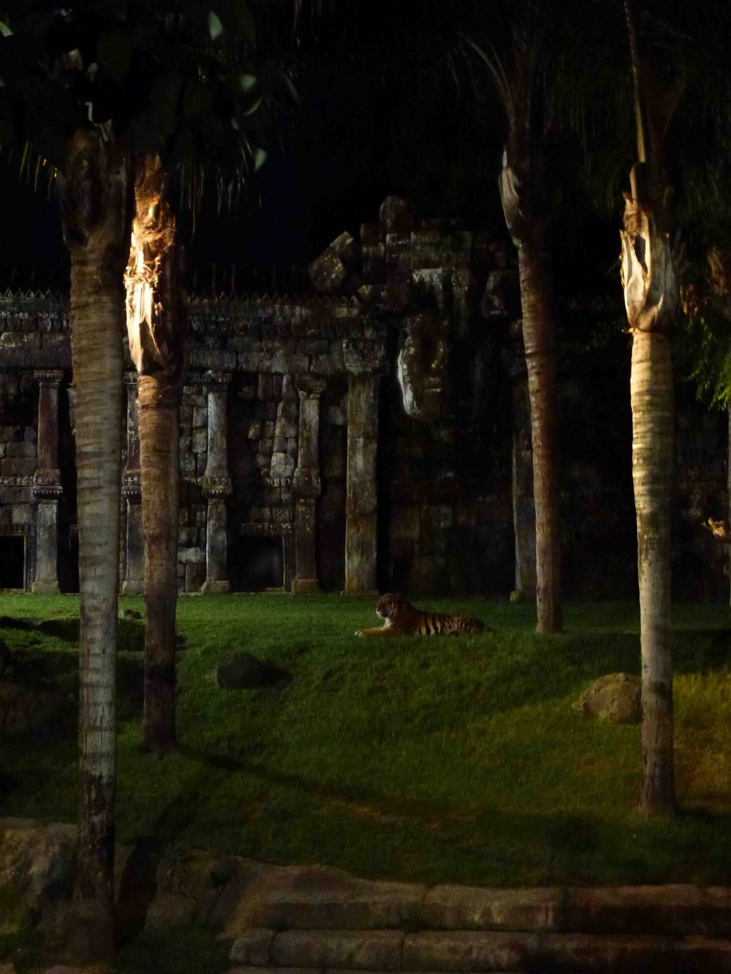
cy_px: 487
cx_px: 366
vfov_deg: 36.8
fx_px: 1464
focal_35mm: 52
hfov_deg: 28.0
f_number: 4.3
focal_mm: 9.4
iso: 800
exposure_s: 1/2.5
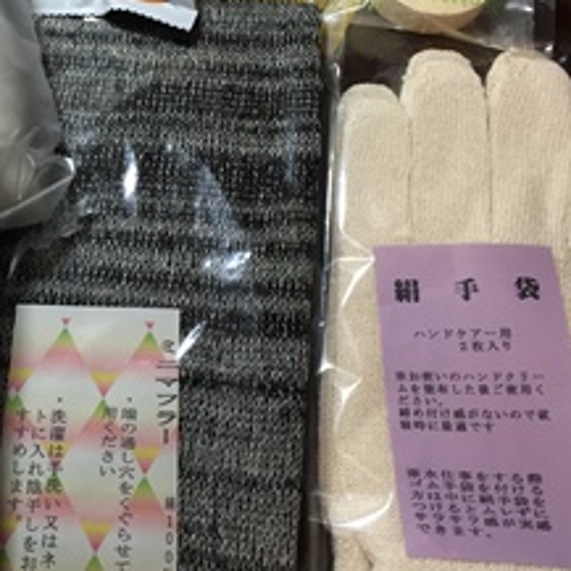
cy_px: 163
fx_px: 989
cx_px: 76
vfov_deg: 31.8
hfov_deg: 31.0
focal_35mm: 53
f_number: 2.2
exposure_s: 1/30
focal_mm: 4.15
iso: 40
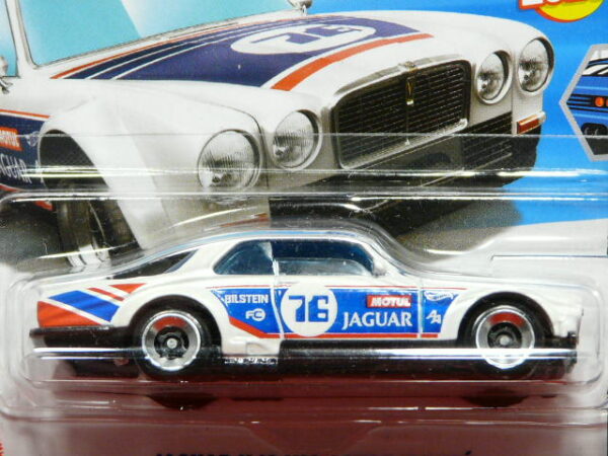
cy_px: 228
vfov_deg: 9.7
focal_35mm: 153
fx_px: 2687
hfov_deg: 12.9
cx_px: 304
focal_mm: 15.8
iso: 200
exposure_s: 1/50
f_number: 3.6
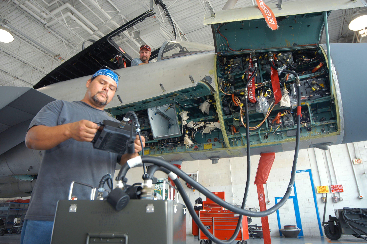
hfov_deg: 77.4
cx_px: 184
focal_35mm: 22
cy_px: 122
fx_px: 229
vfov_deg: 56.1
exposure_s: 1/60
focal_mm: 15
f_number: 5
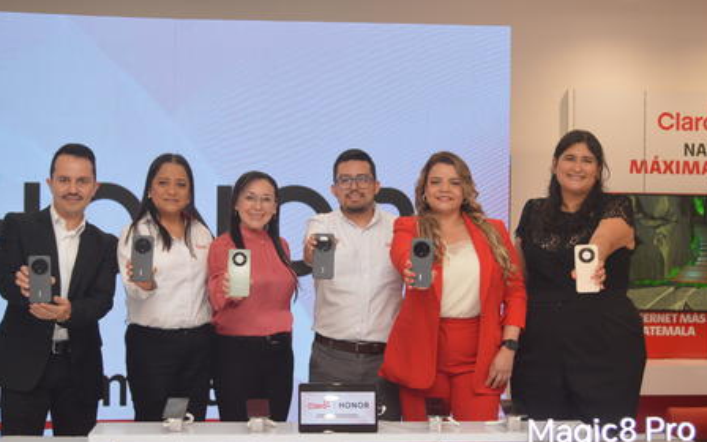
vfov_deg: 22.3
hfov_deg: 35.1
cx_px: 339
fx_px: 1118
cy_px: 259
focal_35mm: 58
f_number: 5
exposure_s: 1/80
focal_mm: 34
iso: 400
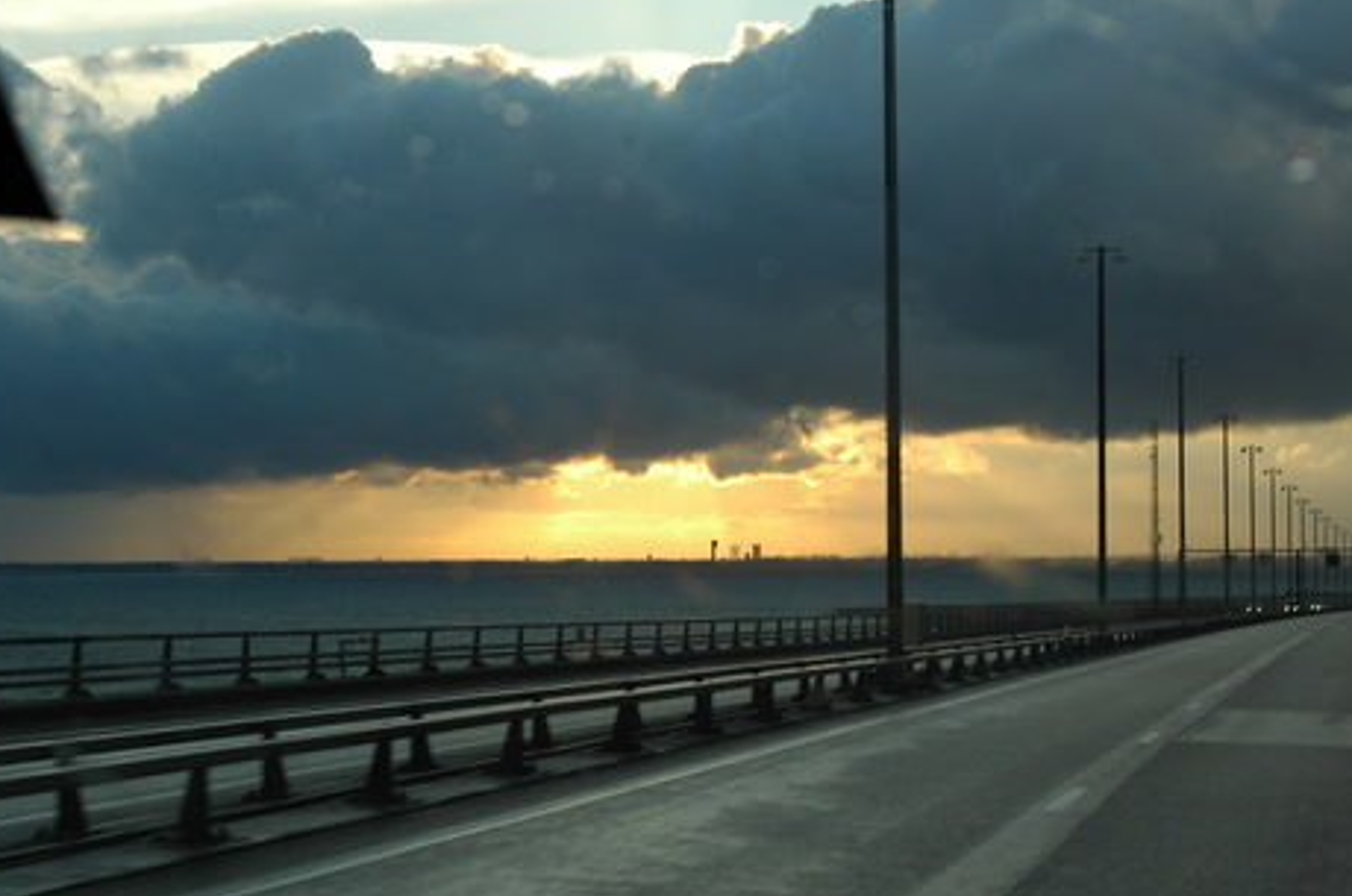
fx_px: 3224
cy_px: 558
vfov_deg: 15.8
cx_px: 652
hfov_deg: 23.7
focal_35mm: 86
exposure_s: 1/160
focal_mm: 44
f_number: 9
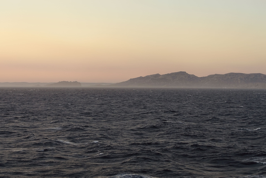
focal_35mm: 70
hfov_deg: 28.8
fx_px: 517
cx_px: 133
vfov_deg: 19.5
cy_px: 89
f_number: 3.5
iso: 125
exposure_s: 1/80
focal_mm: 25.7
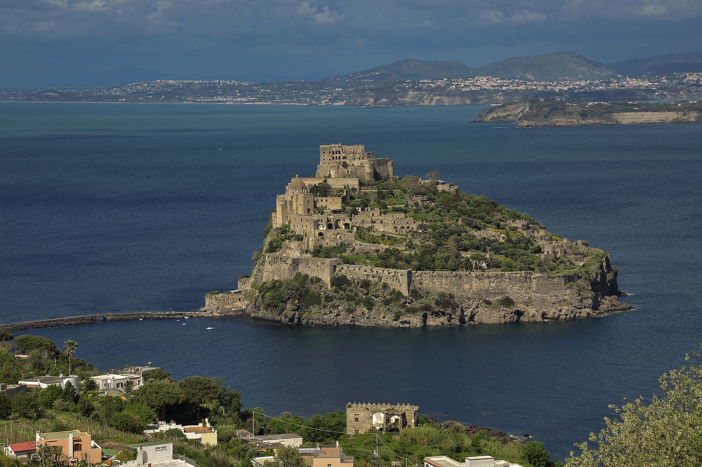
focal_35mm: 105
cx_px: 351
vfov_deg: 13.0
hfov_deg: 19.5
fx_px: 2046
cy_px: 234
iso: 250
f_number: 16
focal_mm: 105
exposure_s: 1/200
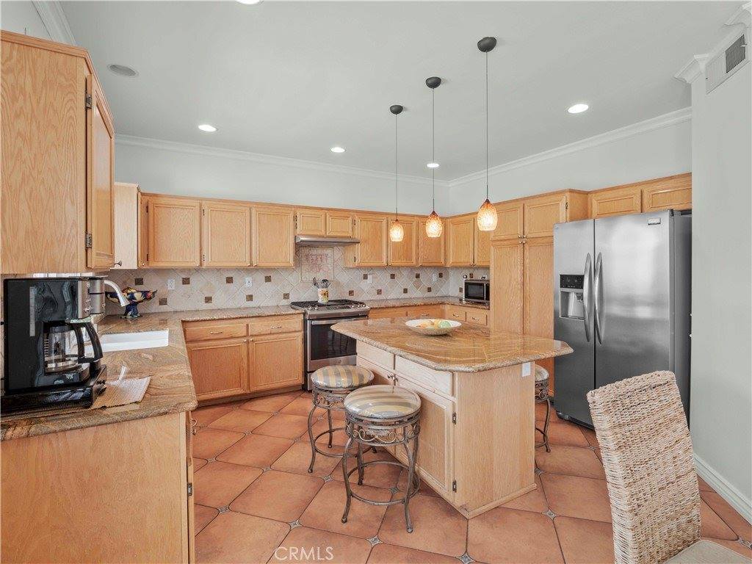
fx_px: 348
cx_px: 376
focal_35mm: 16
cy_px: 282
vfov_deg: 78.1
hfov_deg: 94.5
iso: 200
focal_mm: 8
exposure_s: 1/2.5
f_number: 9
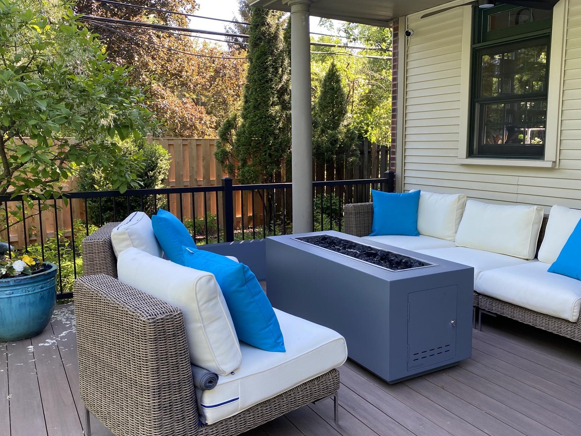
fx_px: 520
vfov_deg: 45.4
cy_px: 227
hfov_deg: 58.2
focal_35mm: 31
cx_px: 321
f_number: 1.8
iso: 32
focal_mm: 4.25
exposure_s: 1/122
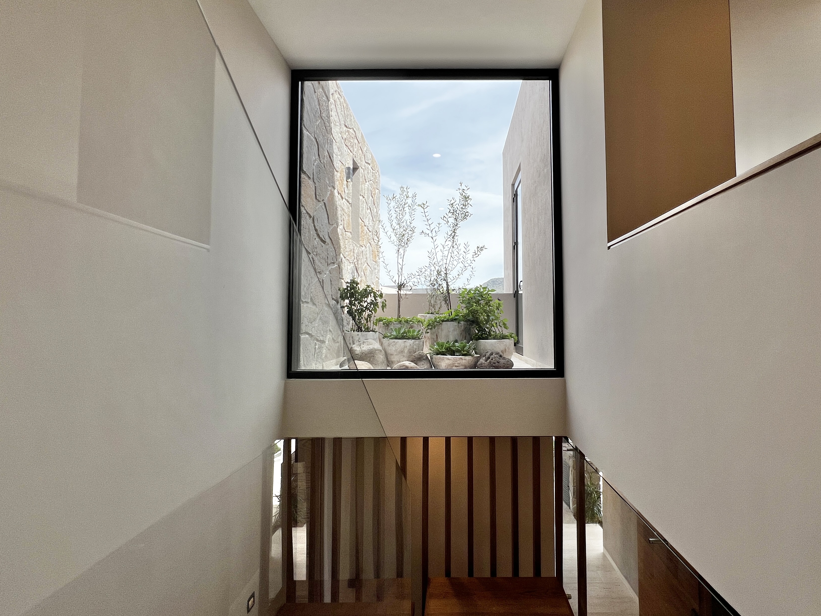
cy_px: 306
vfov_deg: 78.1
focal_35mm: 16
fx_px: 379
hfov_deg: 94.1
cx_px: 455
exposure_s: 1/595
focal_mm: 1.57
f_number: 1.8
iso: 32
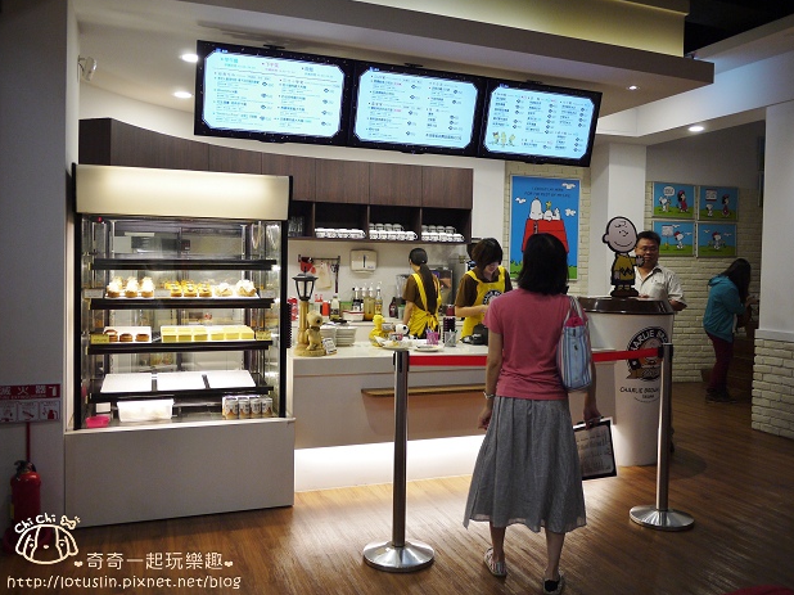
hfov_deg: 61.7
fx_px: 665
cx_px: 407
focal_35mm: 29
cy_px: 289
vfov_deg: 48.2
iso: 200
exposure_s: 1/60
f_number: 2.5
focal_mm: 14
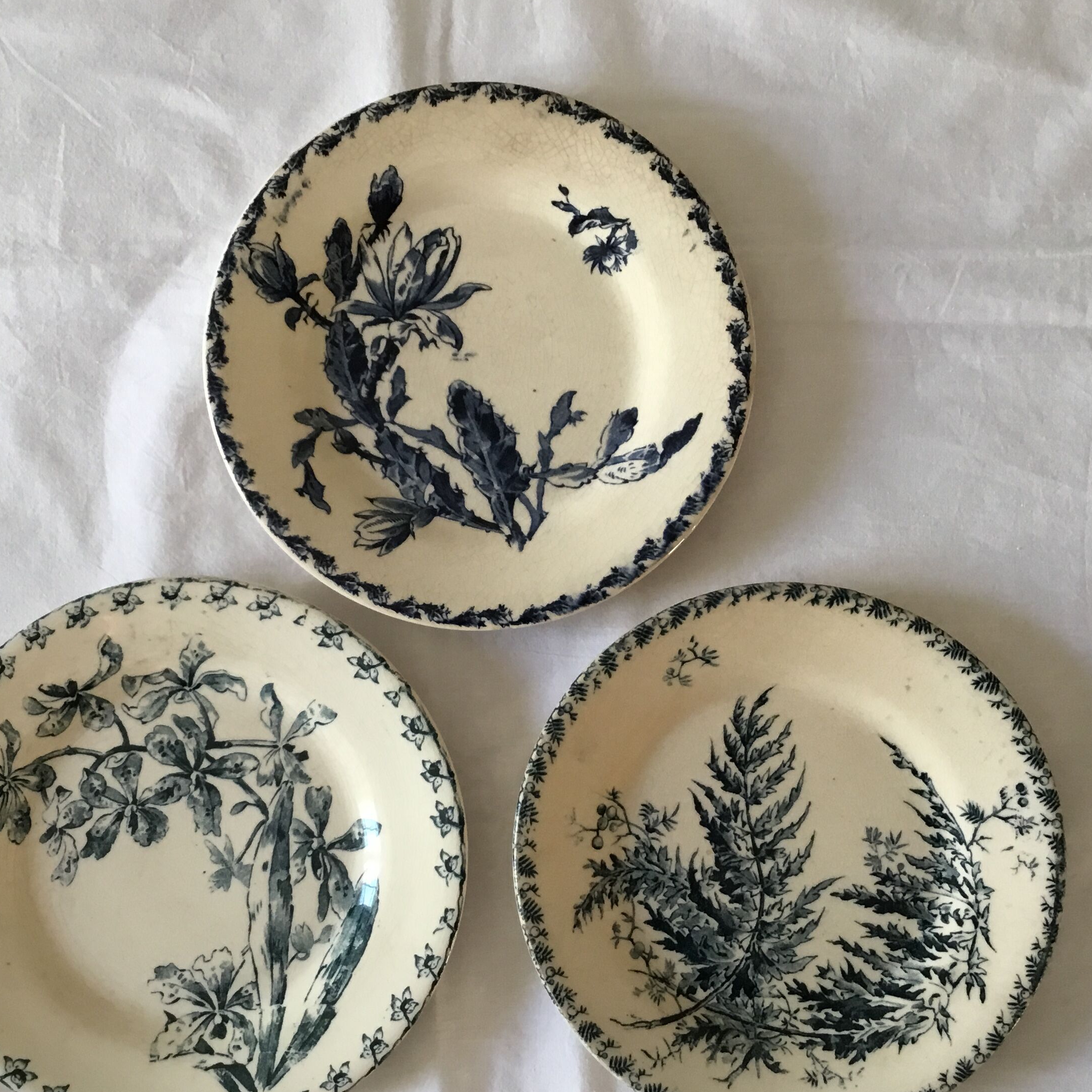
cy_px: 601
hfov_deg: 40.7
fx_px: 1463
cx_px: 435
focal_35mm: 41
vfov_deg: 40.9
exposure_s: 1/33
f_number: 2.4
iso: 50
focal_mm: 3.3
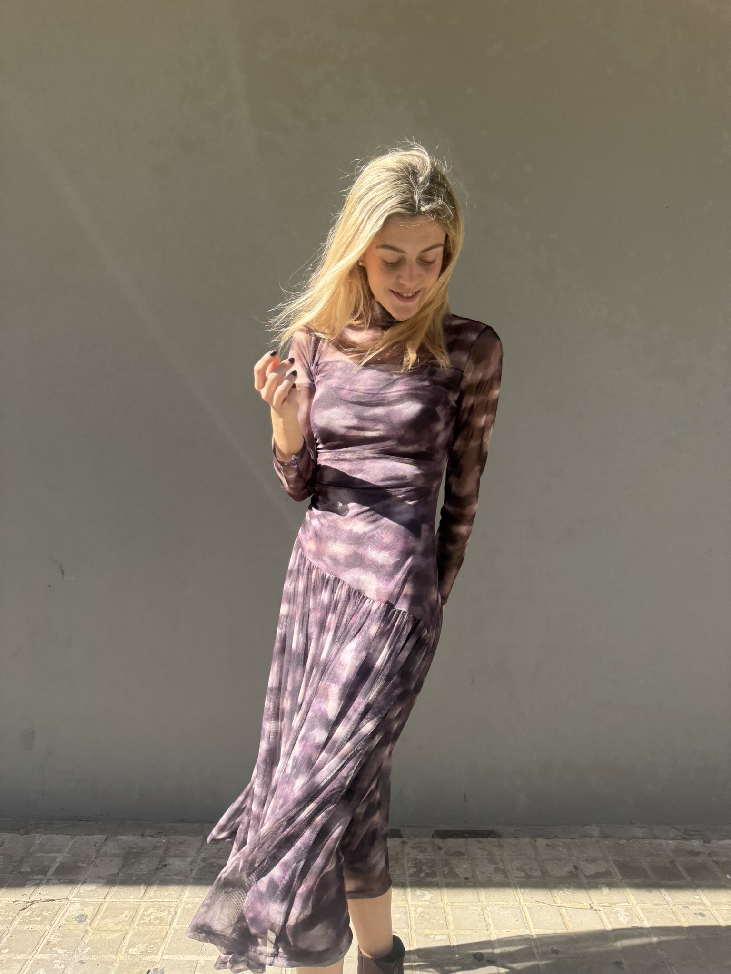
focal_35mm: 24
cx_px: 366
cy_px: 487
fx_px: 676
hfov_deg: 56.8
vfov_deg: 71.6
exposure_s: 1/2174
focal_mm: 6.76
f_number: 1.78
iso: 80
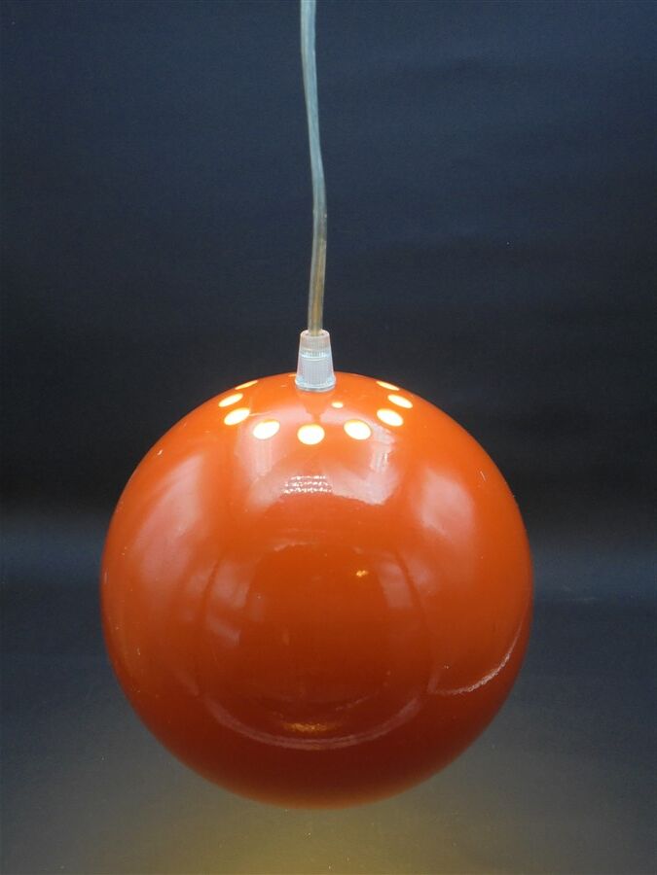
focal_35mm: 38
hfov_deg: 37.7
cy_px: 438
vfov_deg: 49.0
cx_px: 328
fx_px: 962
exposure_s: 1/30
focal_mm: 6.9
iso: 200
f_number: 4.2
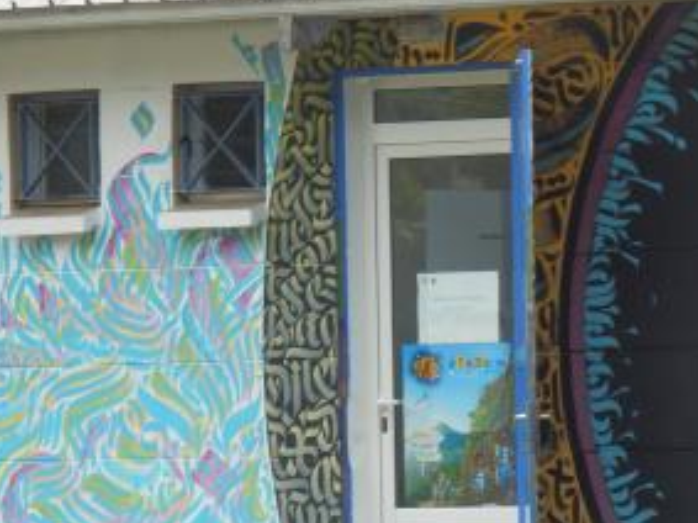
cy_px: 299
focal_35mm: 382
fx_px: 7699
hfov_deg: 5.2
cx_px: 654
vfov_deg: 3.9
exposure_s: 1/160
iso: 80
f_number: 5.7
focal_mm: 30.2
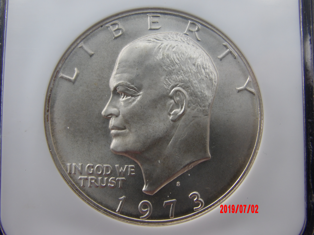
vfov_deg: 28.6
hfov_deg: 37.5
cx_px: 157
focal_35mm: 51
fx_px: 463
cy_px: 118
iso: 200
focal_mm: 9.2
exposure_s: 1/19
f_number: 5.3
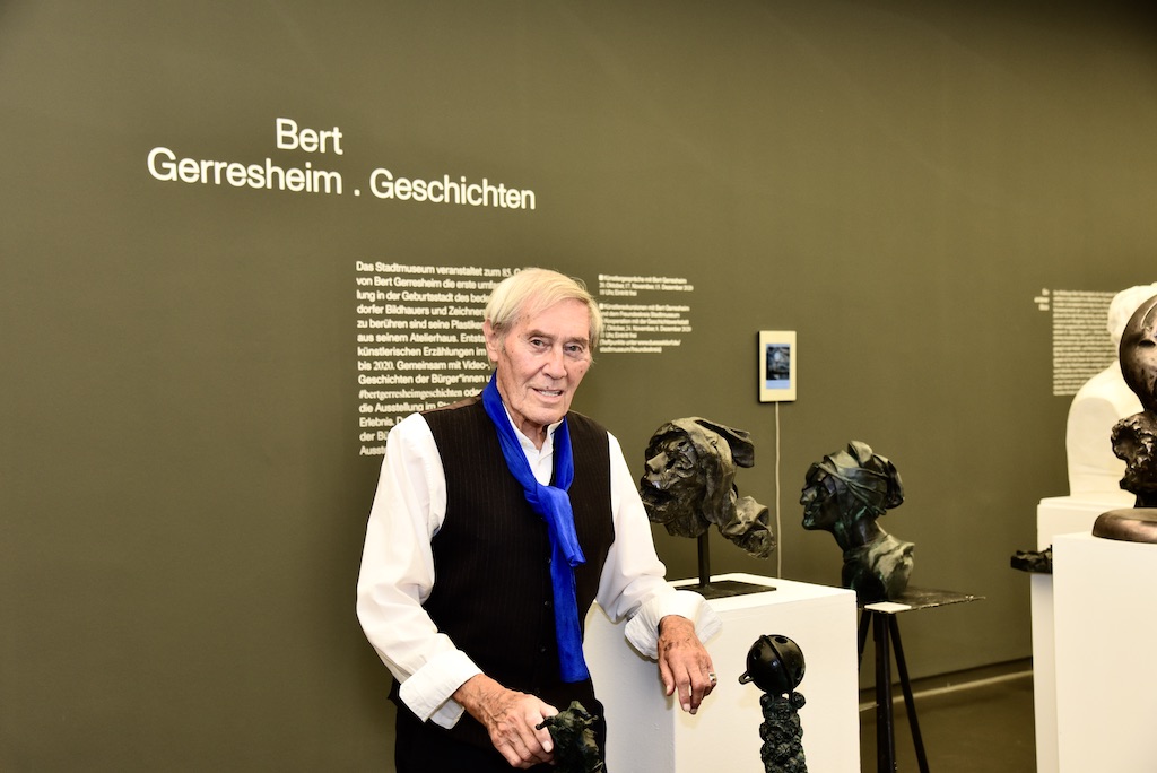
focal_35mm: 46
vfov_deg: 29.3
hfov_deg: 42.7
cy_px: 386
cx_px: 578
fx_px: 1479
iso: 800
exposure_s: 1/100
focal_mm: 46
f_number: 5
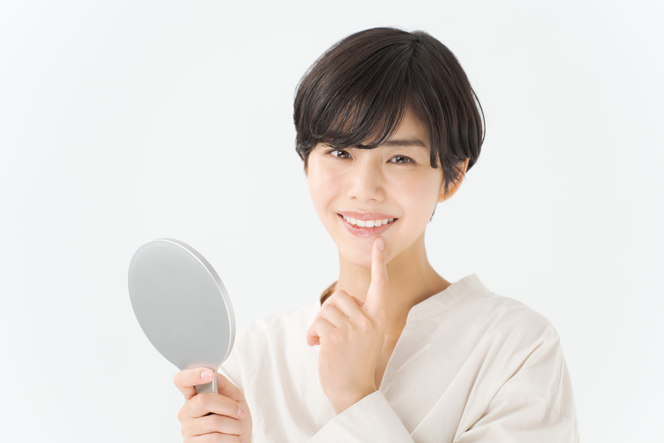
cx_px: 332
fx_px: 3319
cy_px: 222
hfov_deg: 11.4
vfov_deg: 7.6
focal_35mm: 180
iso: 200
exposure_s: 1/125
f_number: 4
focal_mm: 180
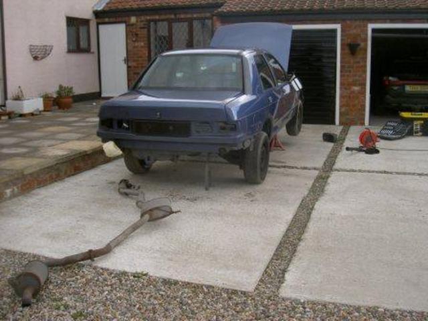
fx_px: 482
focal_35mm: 39
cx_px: 214
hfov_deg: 47.9
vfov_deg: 36.8
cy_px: 160
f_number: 4.7
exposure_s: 1/164
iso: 100
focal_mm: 8
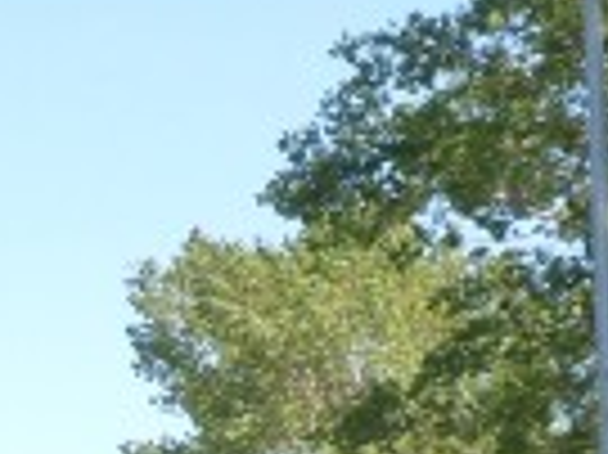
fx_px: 2808
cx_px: -495
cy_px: 1065
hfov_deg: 11.4
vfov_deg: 8.5
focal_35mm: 160
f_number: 3.3
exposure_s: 1/250
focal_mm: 4.9
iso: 80
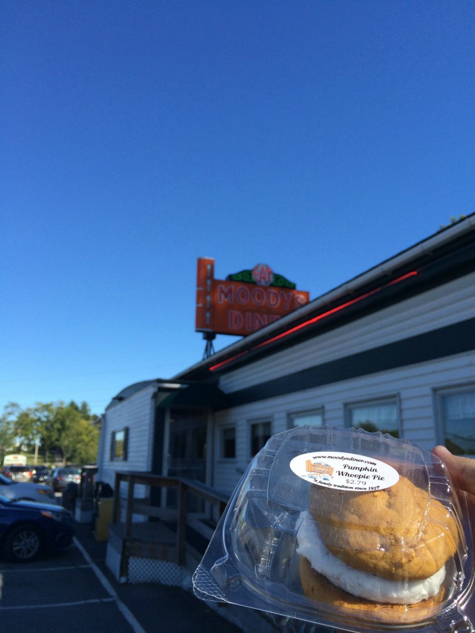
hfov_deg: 48.2
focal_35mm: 29
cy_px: 316
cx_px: 238
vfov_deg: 61.7
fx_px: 531
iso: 32
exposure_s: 1/1580
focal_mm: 4.15
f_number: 2.2
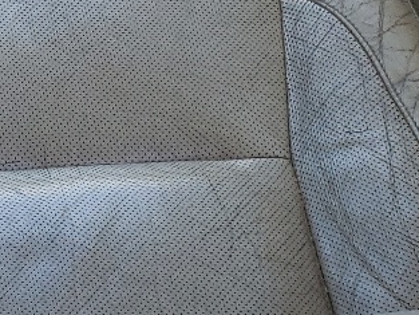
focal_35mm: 133
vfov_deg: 11.1
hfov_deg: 12.8
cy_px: 94
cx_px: -432
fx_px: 1610
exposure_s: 1/192
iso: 50
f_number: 1.5
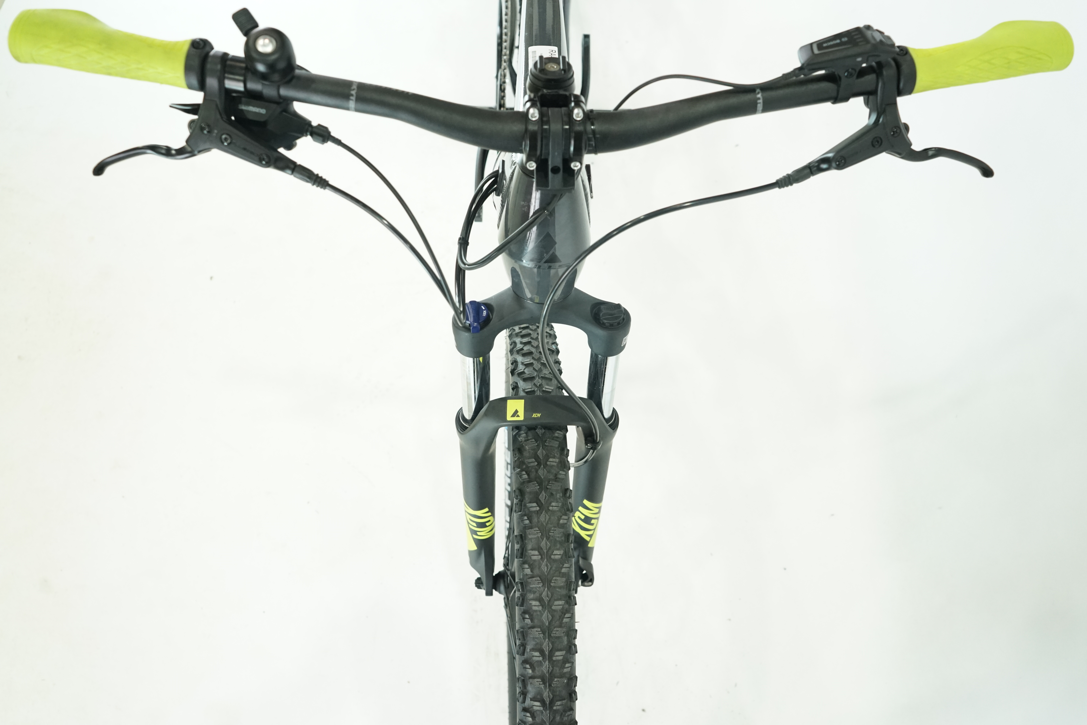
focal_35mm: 29
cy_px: 362
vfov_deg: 45.0
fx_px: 876
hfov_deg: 63.7
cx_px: 544
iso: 2500
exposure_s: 1/200
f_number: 5
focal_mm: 29
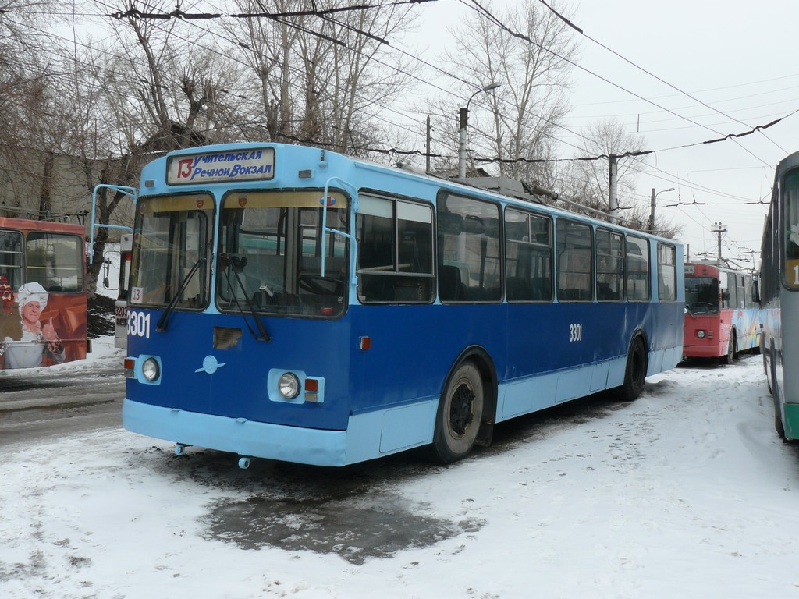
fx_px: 831
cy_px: 300
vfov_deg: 39.7
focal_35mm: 36
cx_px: 400
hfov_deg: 51.4
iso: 100
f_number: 5.6
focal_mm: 6
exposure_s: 1/400
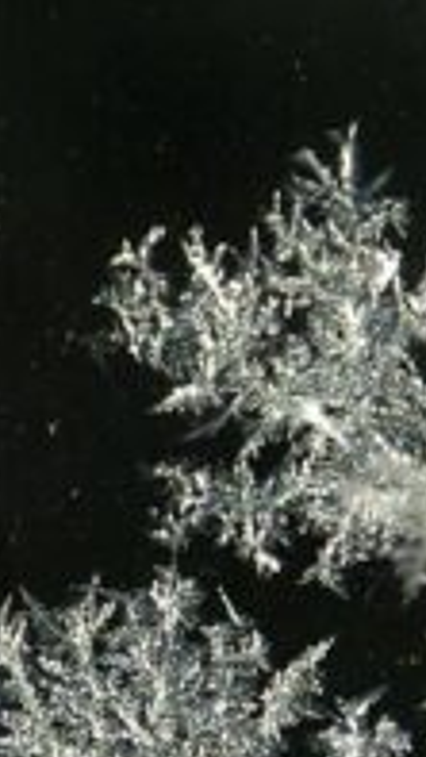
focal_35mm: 335
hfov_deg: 3.6
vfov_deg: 6.4
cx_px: 138
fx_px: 6719
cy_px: 730
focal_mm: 70
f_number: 5.6
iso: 125
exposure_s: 1/125
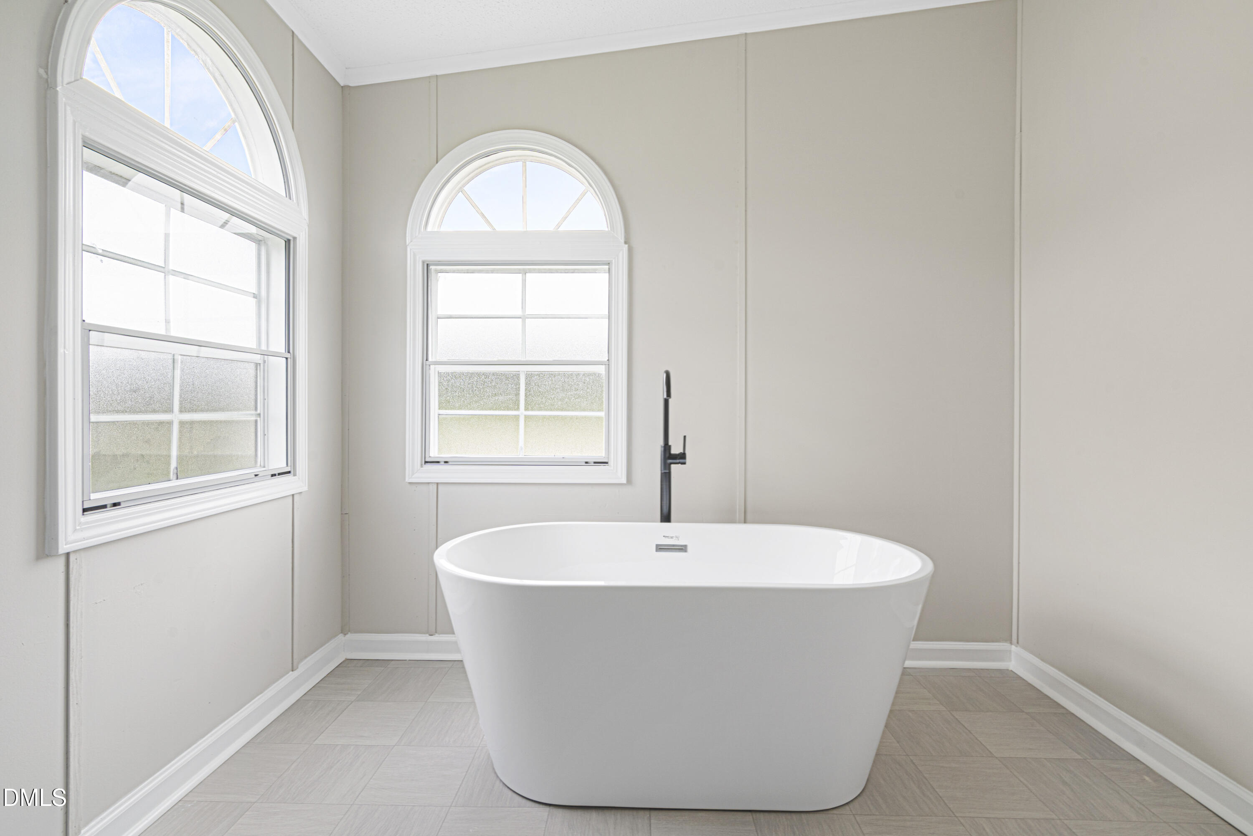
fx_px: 557
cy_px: 418
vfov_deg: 73.7
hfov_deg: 96.7
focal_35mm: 16
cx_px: 626
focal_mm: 16
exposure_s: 1/2.5
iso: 320
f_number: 10
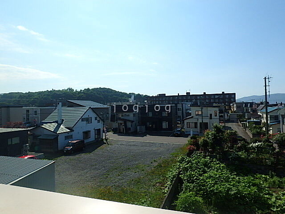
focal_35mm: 23
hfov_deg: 73.9
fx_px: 189
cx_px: 142
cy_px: 107
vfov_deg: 58.9
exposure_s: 1/640
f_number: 6.3
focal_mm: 4
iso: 125
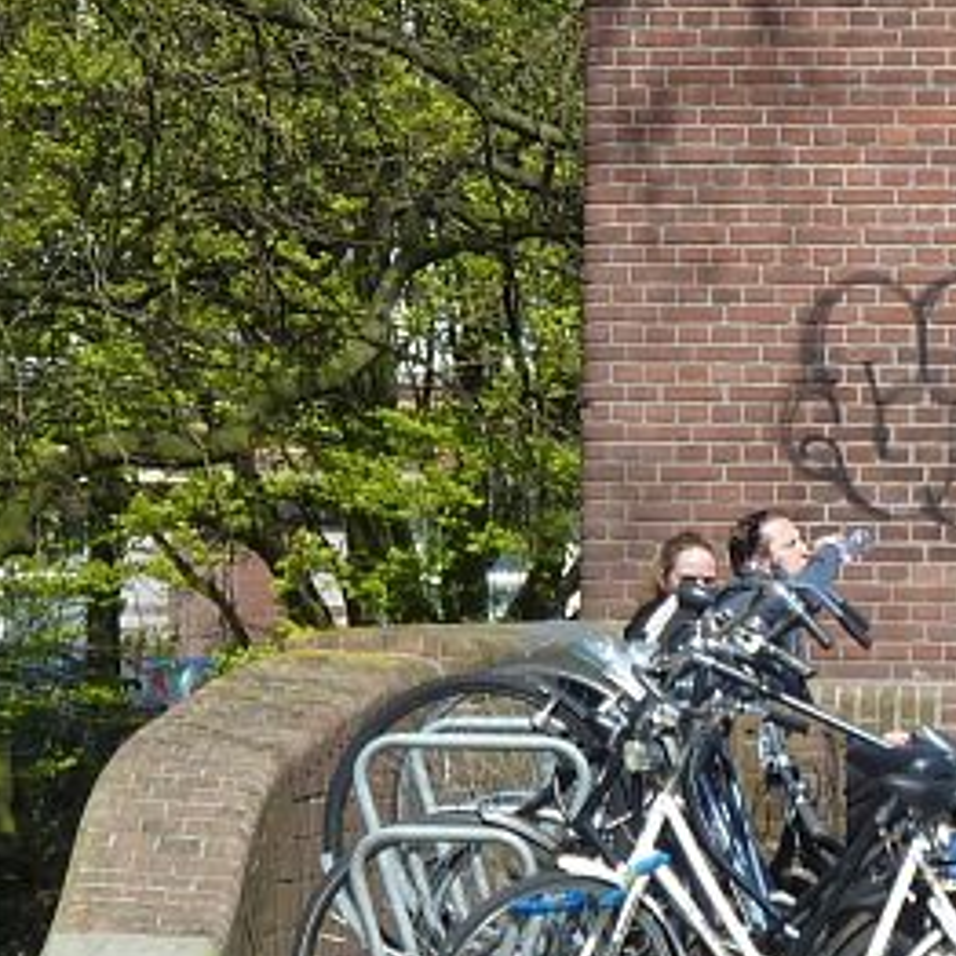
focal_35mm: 231
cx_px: 847
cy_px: -111
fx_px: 7218
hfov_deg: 7.6
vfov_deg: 7.5
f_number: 4.1
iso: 80
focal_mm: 11
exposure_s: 1/400
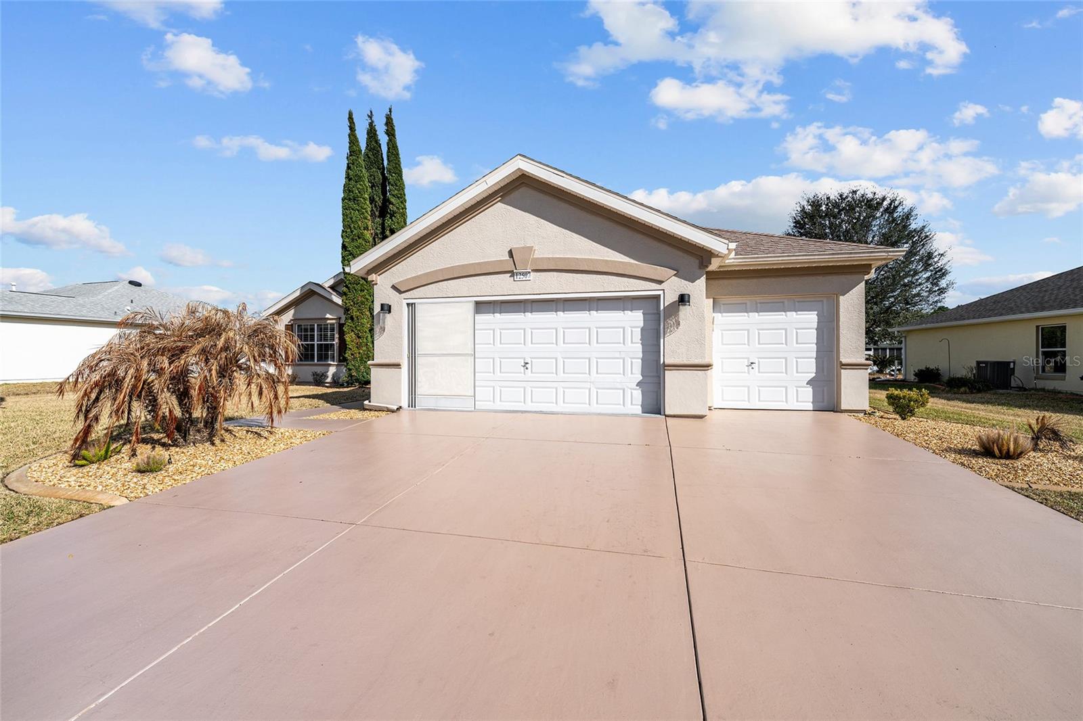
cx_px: 542
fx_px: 421
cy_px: 360
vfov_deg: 81.2
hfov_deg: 104.3
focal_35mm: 14
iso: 160
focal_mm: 14
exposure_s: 1/1000
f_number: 8
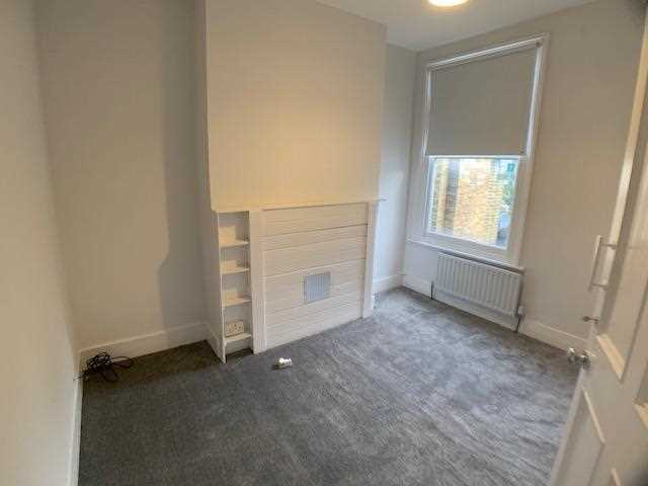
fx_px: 487
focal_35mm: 26
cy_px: 243
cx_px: 324
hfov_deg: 67.3
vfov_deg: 53.1
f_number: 1.8
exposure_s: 1/60
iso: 125
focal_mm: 4.25
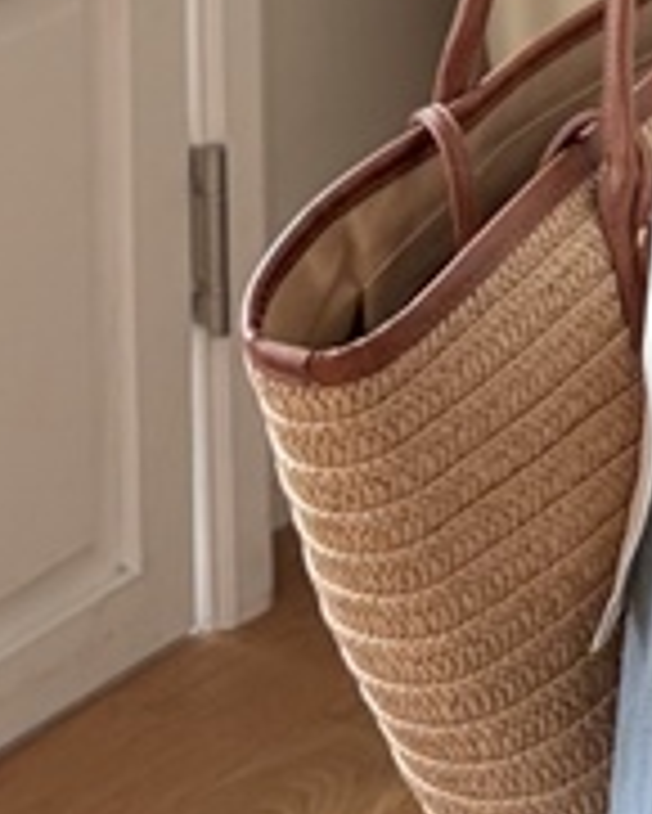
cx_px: 1075
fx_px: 3374
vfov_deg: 13.4
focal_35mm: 140
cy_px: -126
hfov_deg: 10.5
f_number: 1.6
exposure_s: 1/192
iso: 100
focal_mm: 5.96
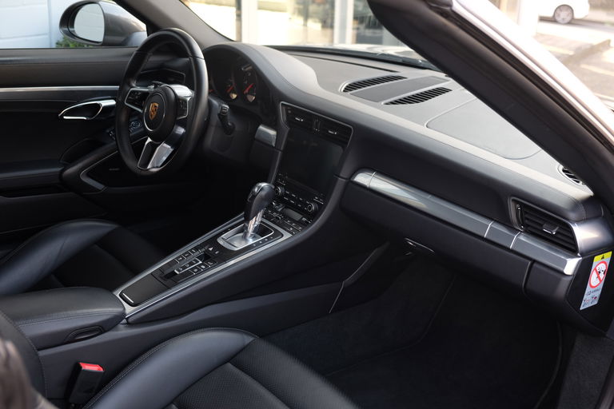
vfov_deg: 31.2
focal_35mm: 43
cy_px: 204
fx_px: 733
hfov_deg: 45.4
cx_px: 307
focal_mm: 28.9
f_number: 3.2
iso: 200
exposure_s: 1/75
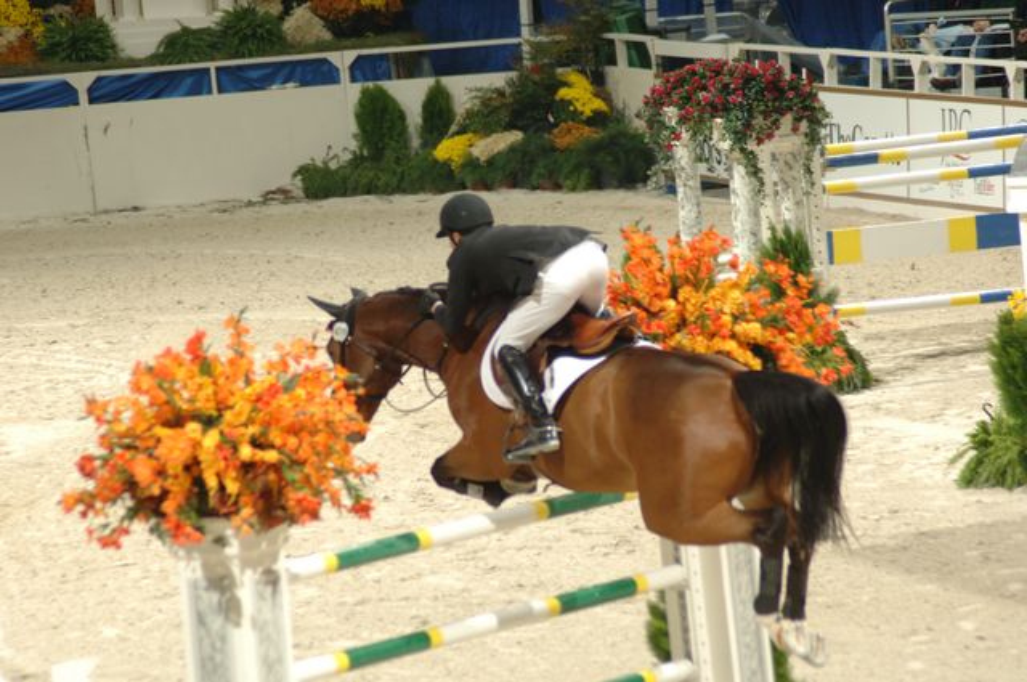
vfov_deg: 4.6
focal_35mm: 300
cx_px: 514
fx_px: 8547
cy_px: 341
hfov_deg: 6.9
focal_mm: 200
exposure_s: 1/250
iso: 400
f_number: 5.6
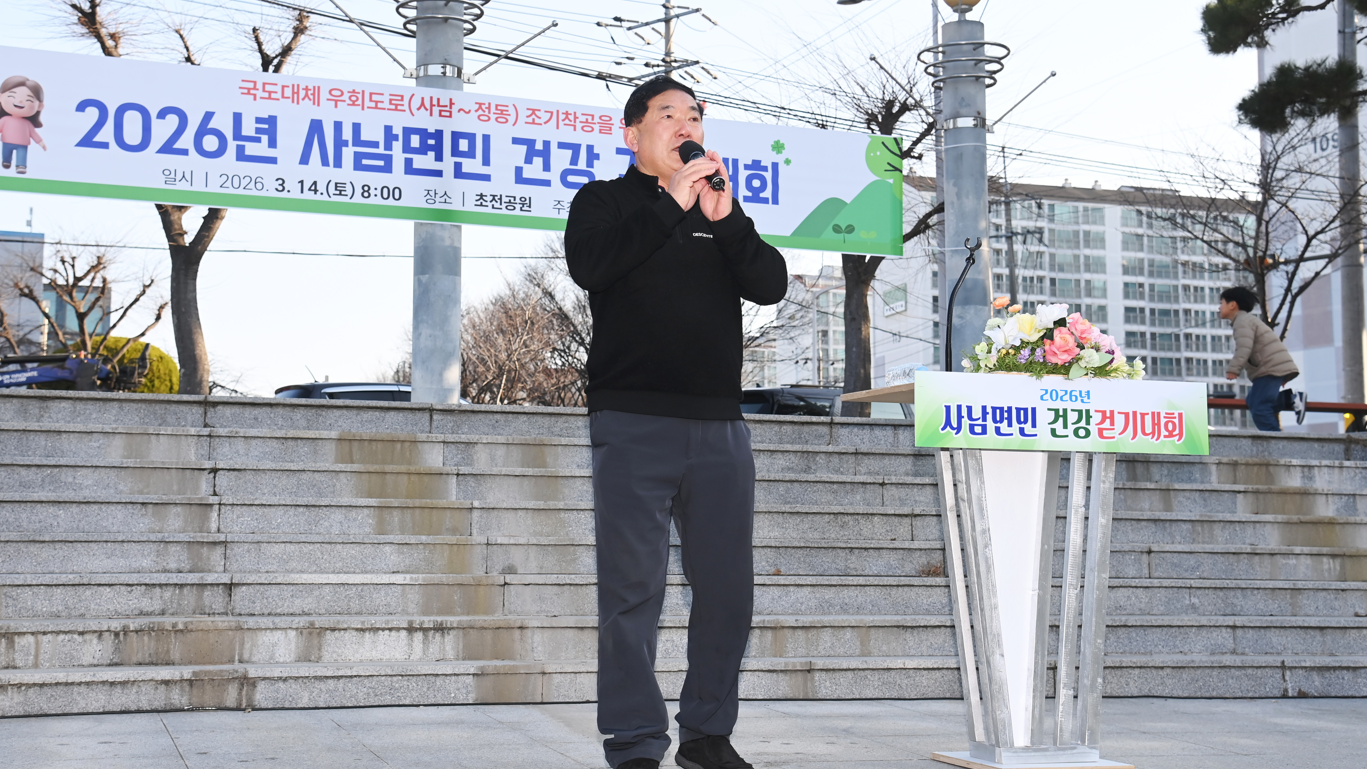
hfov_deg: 43.7
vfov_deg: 25.4
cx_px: 670
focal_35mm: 47
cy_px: 382
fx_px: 1704
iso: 400
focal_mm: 44
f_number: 6.3
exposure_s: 1/500
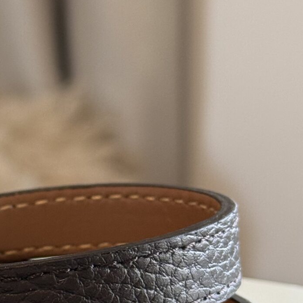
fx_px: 1555
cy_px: 254
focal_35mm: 157
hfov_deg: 11.0
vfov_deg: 11.1
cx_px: -43
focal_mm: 6.76
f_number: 1.78
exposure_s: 1/78
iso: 100
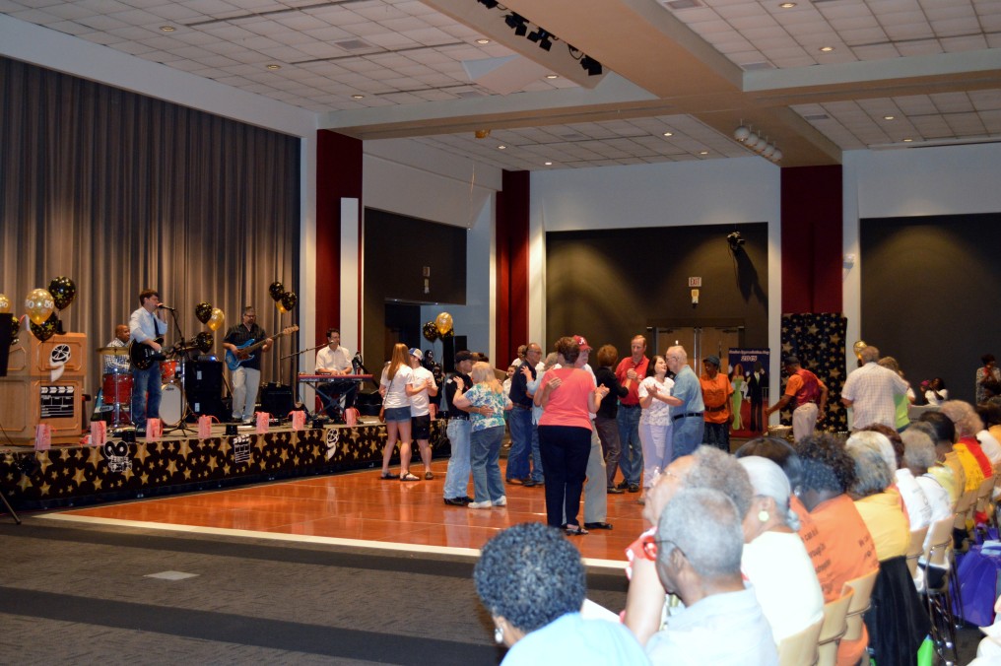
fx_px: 1209
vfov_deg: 30.8
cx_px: 500
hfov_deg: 45.0
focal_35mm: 44
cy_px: 333
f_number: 4.5
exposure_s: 1/60
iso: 1400
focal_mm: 29
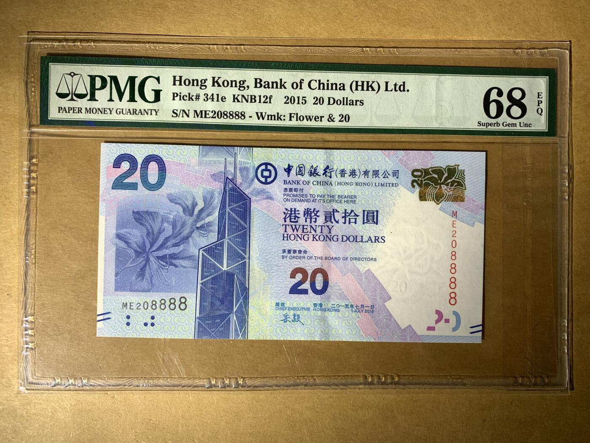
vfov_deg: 53.1
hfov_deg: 67.3
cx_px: 295
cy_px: 222
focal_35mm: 26
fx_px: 443
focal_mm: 4.25
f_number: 1.8
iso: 25
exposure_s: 1/263
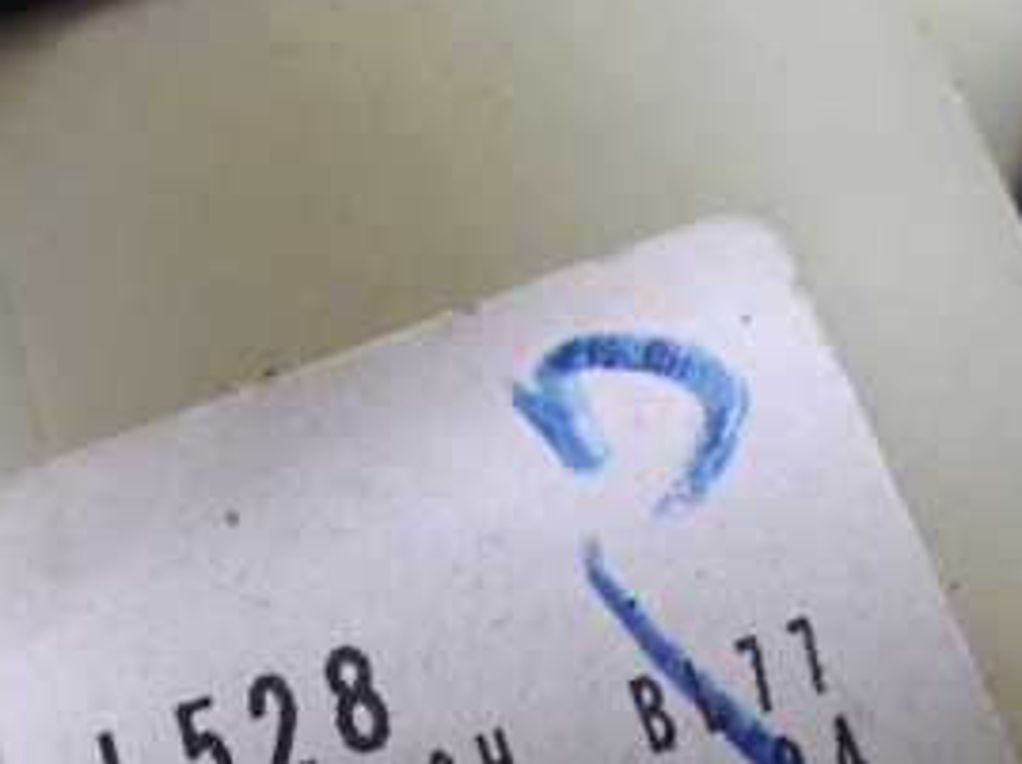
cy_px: 654
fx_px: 1975
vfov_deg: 21.5
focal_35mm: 67
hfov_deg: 29.0
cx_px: 437
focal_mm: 5.4
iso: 800
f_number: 2.3
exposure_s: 1/80
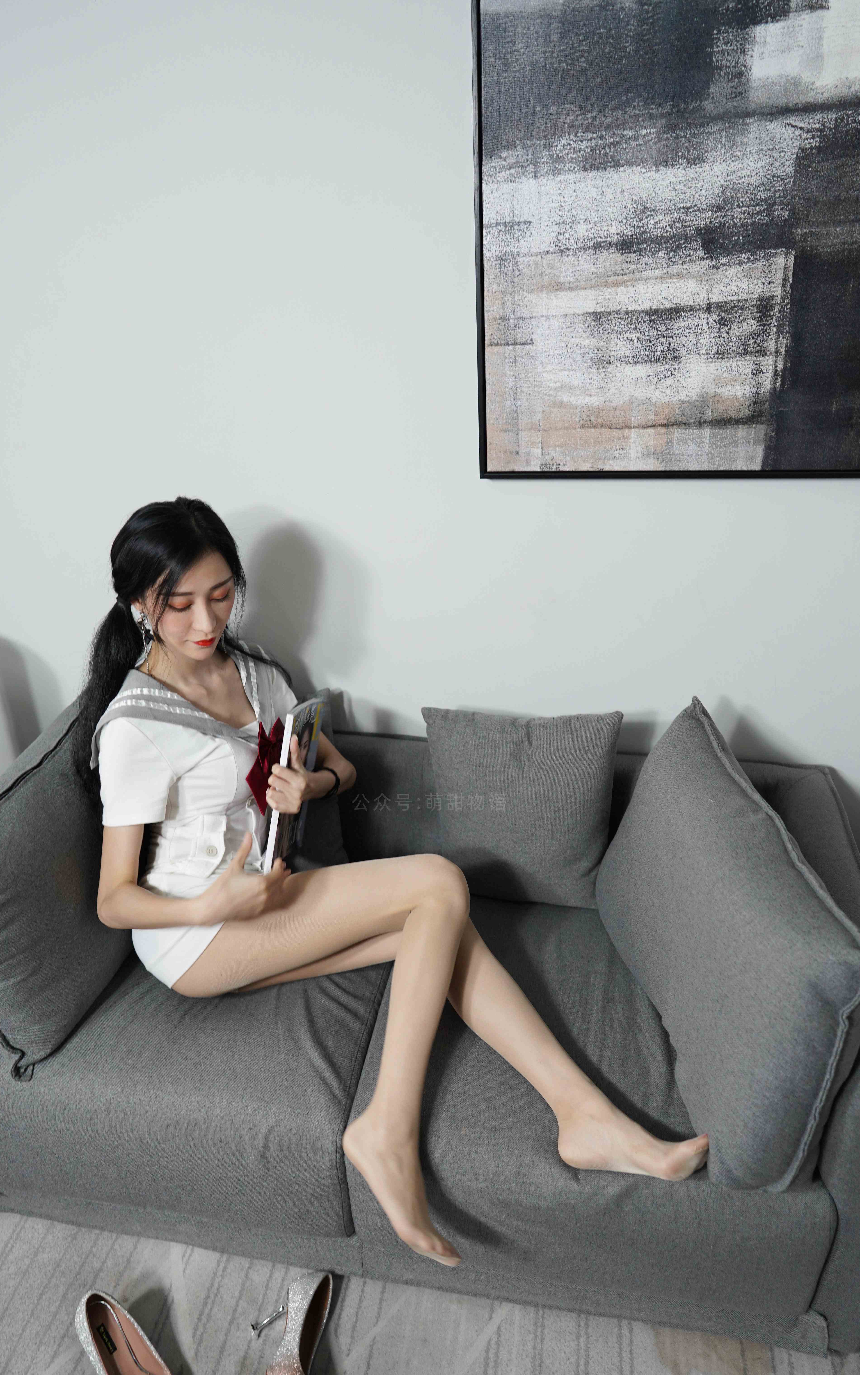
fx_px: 937
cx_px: 405
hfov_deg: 49.3
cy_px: 691
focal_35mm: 25
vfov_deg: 72.5
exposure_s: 1/125
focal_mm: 24
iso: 500
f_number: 2.8
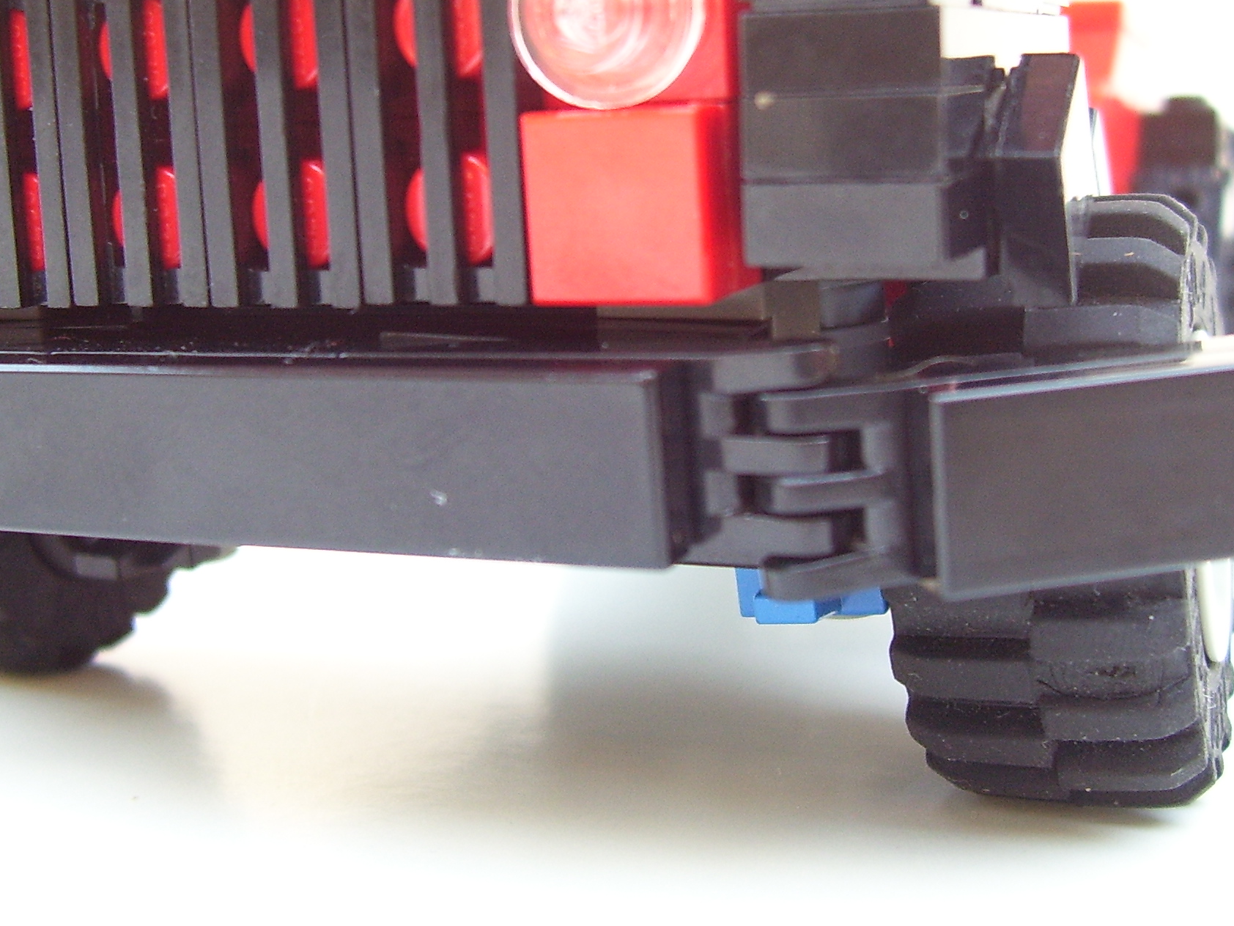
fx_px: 1854
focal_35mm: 52
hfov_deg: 36.8
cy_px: 256
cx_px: 586
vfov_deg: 27.7
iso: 125
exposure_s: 1/30
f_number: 2.7
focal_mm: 5.6
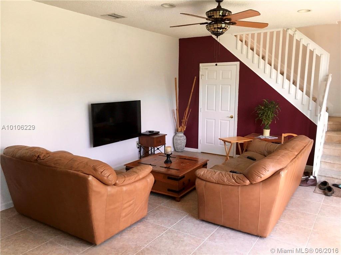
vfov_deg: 48.2
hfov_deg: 61.7
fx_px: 286
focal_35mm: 29
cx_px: 170
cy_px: 128
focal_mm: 4.15
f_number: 2.2
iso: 40
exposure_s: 1/30
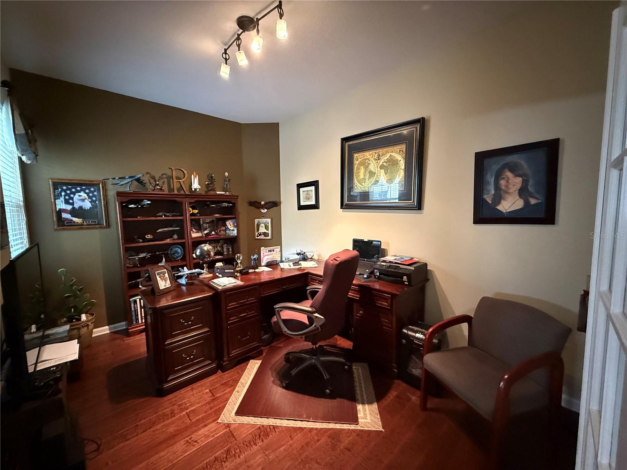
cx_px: 314
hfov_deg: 102.1
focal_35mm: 14
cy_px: 235
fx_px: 254
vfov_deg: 85.7
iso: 1000
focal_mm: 2.22
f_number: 2.2
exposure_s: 1/40
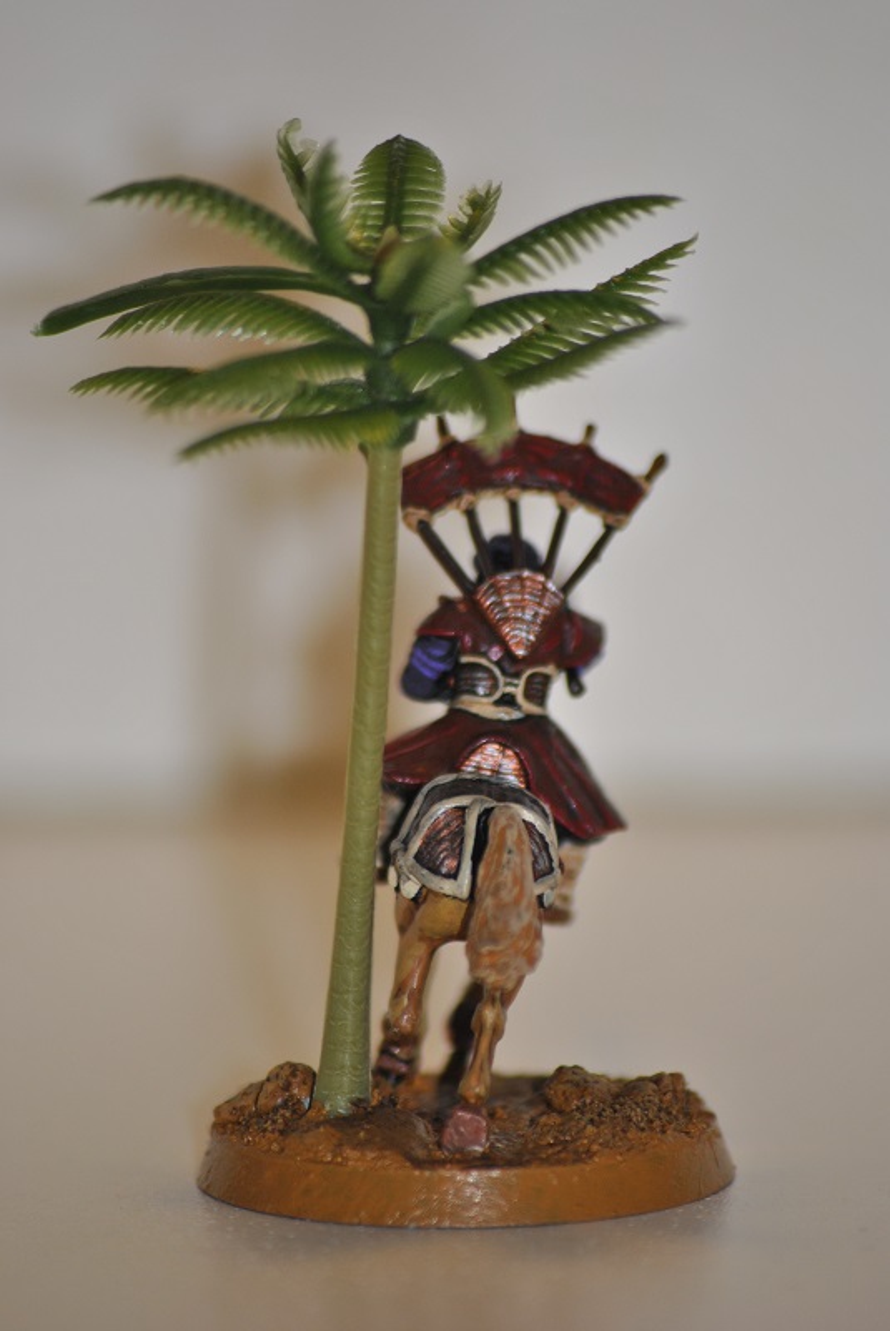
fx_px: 12210
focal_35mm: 330
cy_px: 666
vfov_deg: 6.2
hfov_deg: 4.2
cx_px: 445
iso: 200
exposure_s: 1/60
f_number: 5
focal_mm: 220
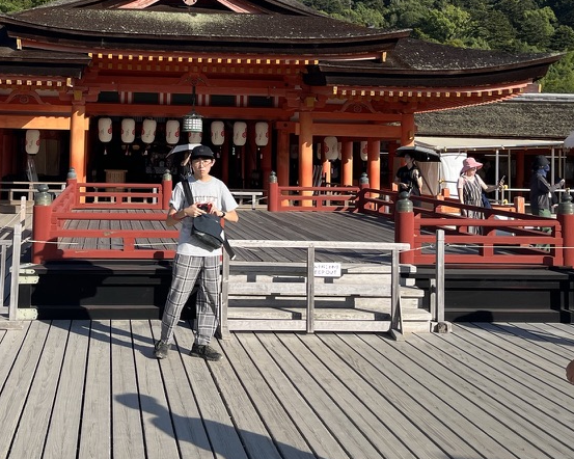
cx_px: 179
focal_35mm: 47
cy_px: 119
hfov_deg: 39.0
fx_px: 798
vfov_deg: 31.5
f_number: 1.6
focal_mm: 5.1
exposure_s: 1/2268
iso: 50
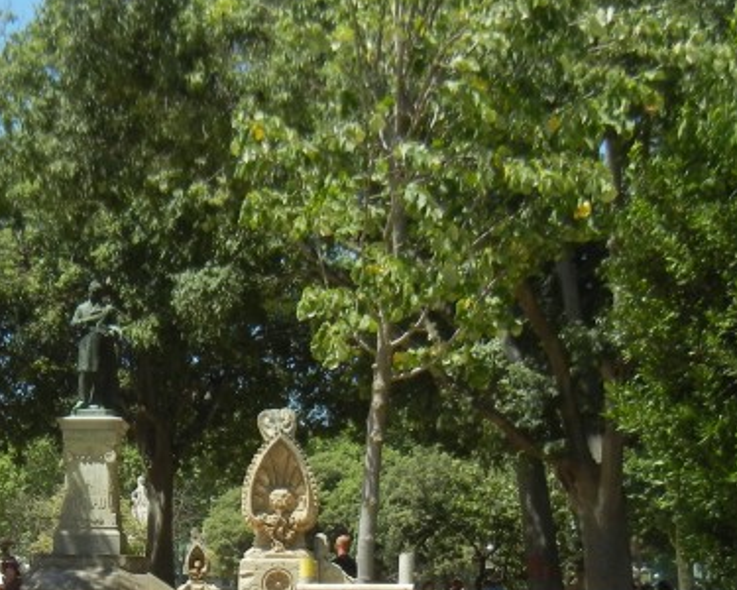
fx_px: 1745
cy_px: 513
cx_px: 75
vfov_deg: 18.9
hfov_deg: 23.2
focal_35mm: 80
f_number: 7
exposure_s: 1/286
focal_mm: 5.4
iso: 160
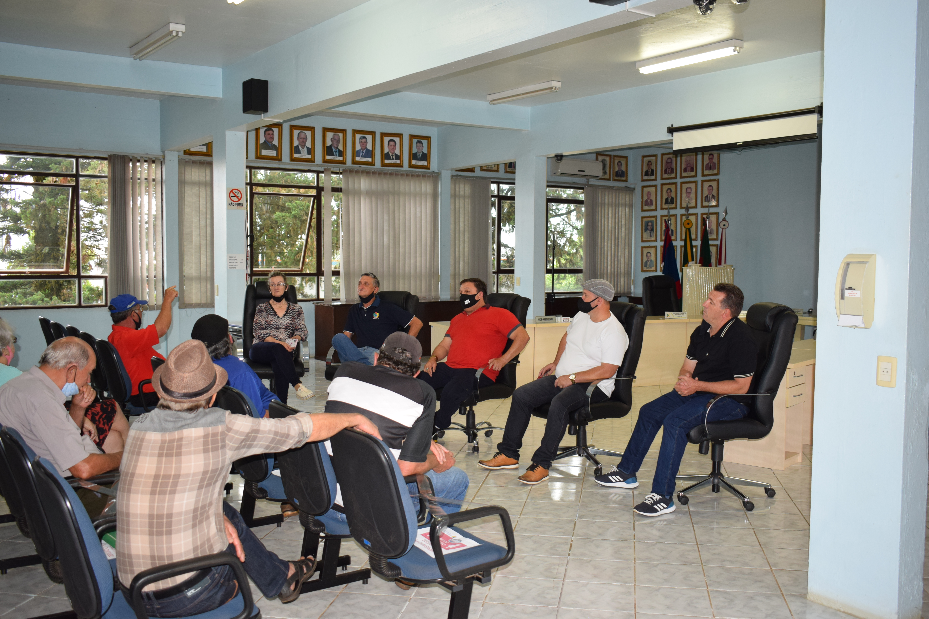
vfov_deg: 38.4
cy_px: 310
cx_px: 464
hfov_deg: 55.1
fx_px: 890
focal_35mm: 34
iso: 800
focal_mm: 23
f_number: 5
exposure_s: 1/100
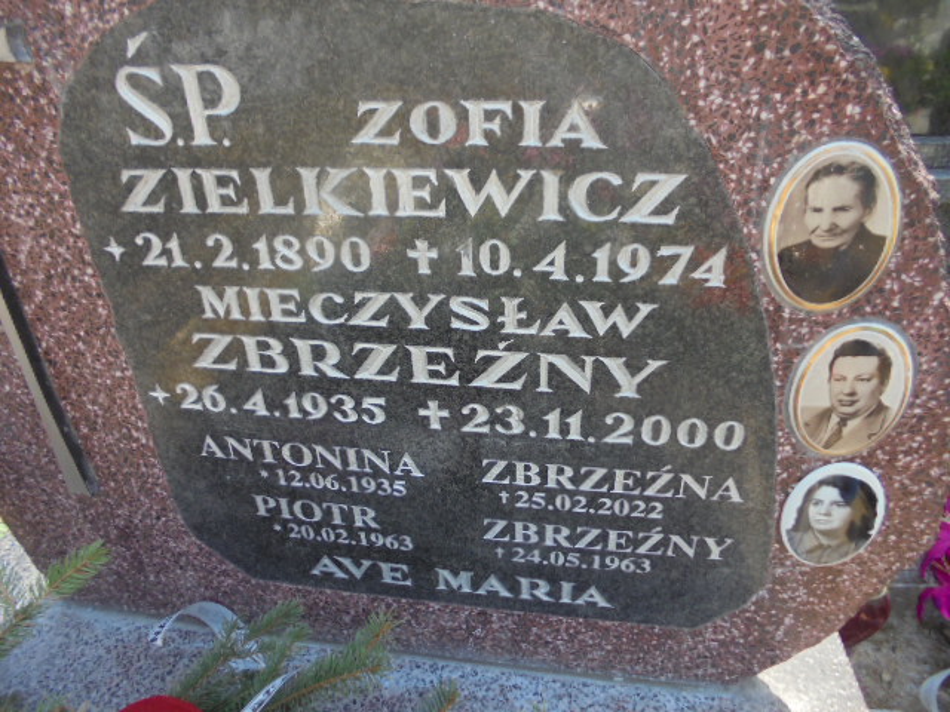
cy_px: 356
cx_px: 475
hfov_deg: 67.3
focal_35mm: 26
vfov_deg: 53.1
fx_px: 714
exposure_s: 1/160
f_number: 3.5
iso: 100
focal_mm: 4.6
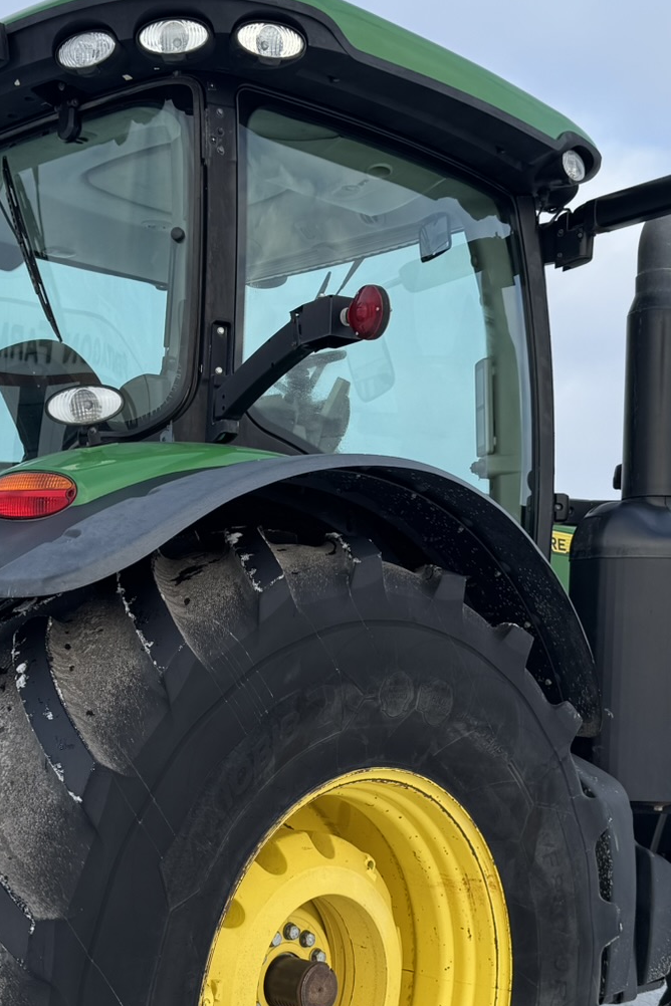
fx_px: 1426
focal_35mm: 51
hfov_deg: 26.3
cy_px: 713
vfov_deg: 38.2
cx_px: 221
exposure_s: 1/1560
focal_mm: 6.76
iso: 80
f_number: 1.78
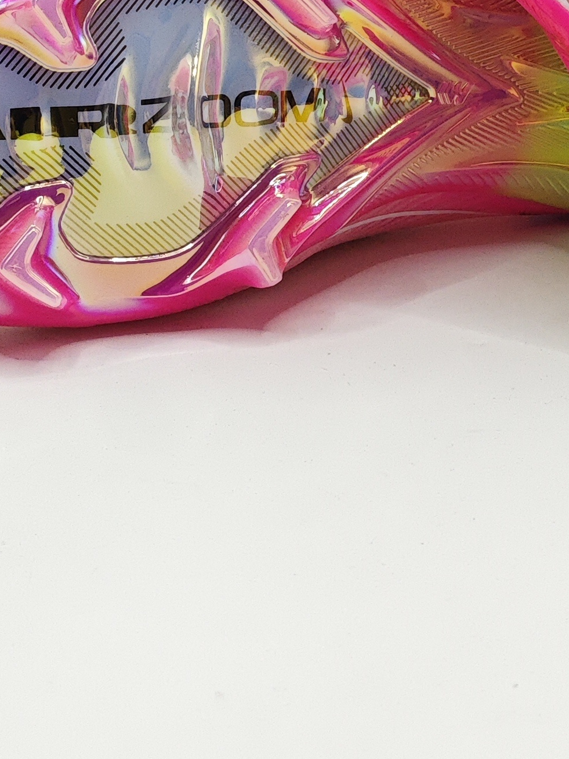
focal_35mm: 72
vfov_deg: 25.4
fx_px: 1578
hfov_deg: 20.1
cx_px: 481
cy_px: -36
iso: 3200
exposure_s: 1/640
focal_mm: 6.68
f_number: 4
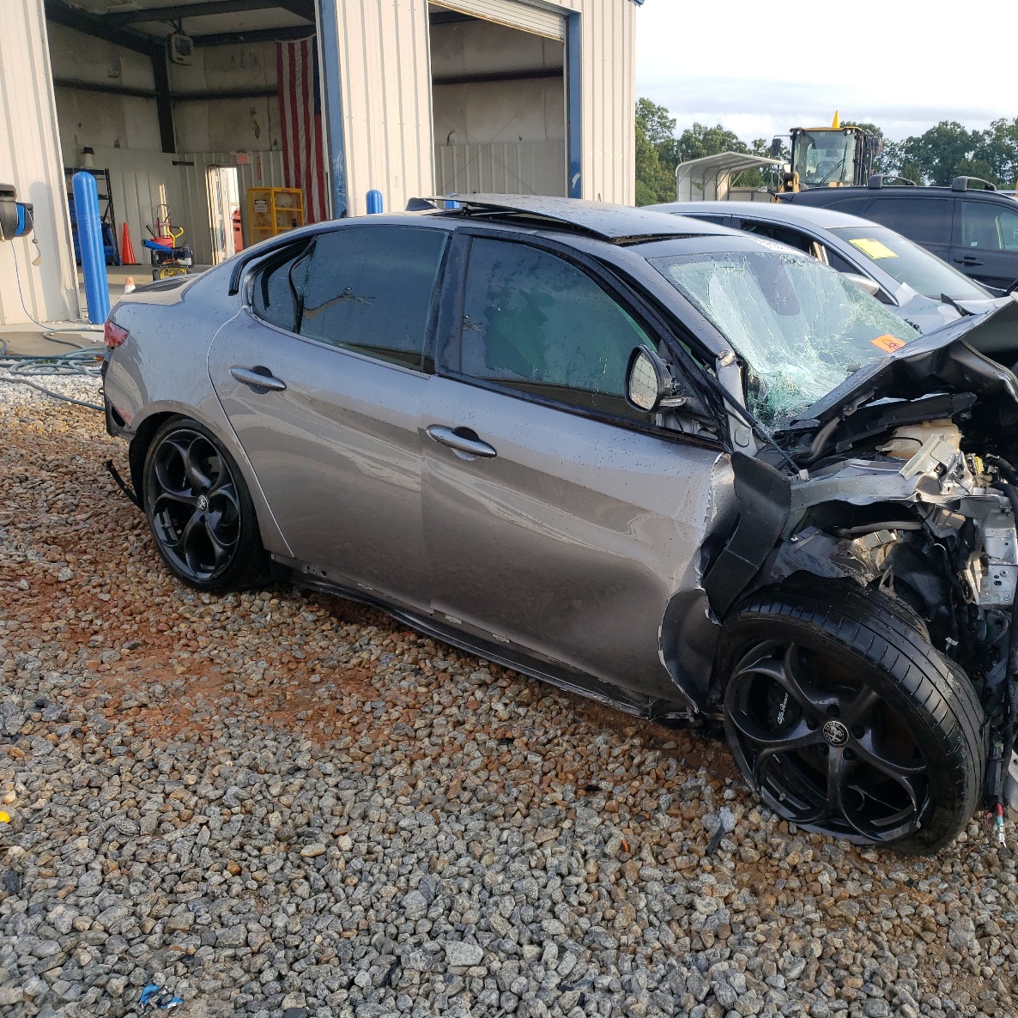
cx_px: 673
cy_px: 505
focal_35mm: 31
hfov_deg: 51.6
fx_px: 1031
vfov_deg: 52.5
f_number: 1.5
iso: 50
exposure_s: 1/588
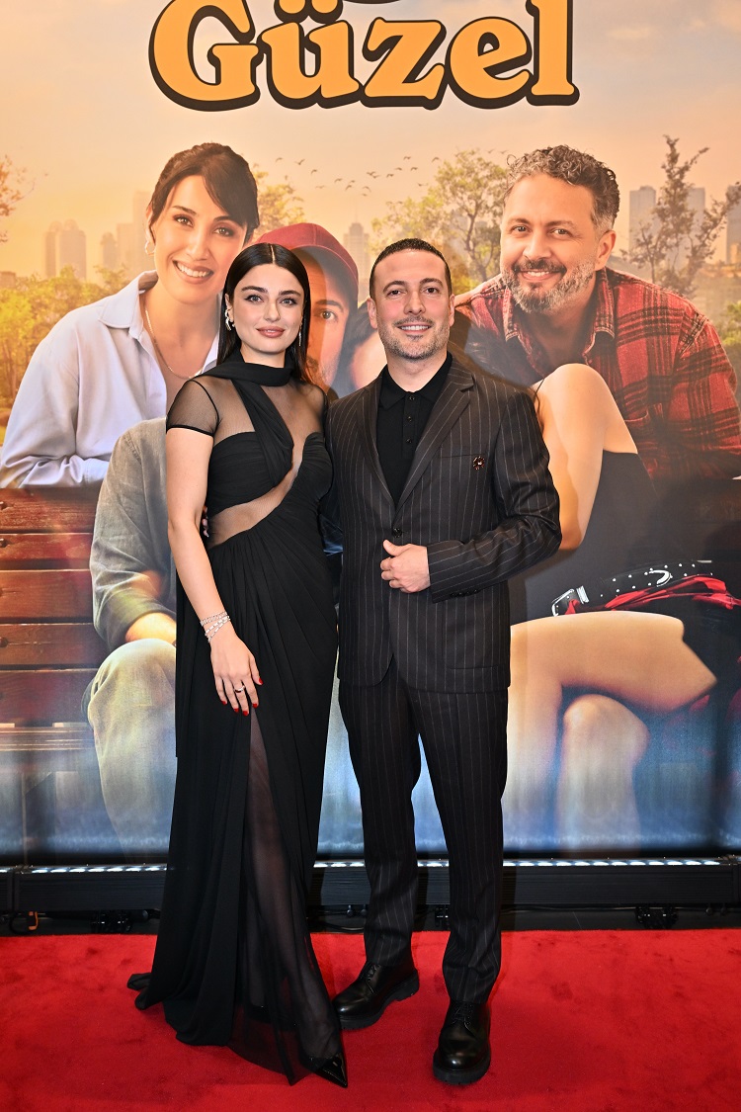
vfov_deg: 59.5
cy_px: 556
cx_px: 370
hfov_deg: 41.7
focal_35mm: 32
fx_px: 972
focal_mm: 31.5
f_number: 4
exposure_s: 1/200
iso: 1000
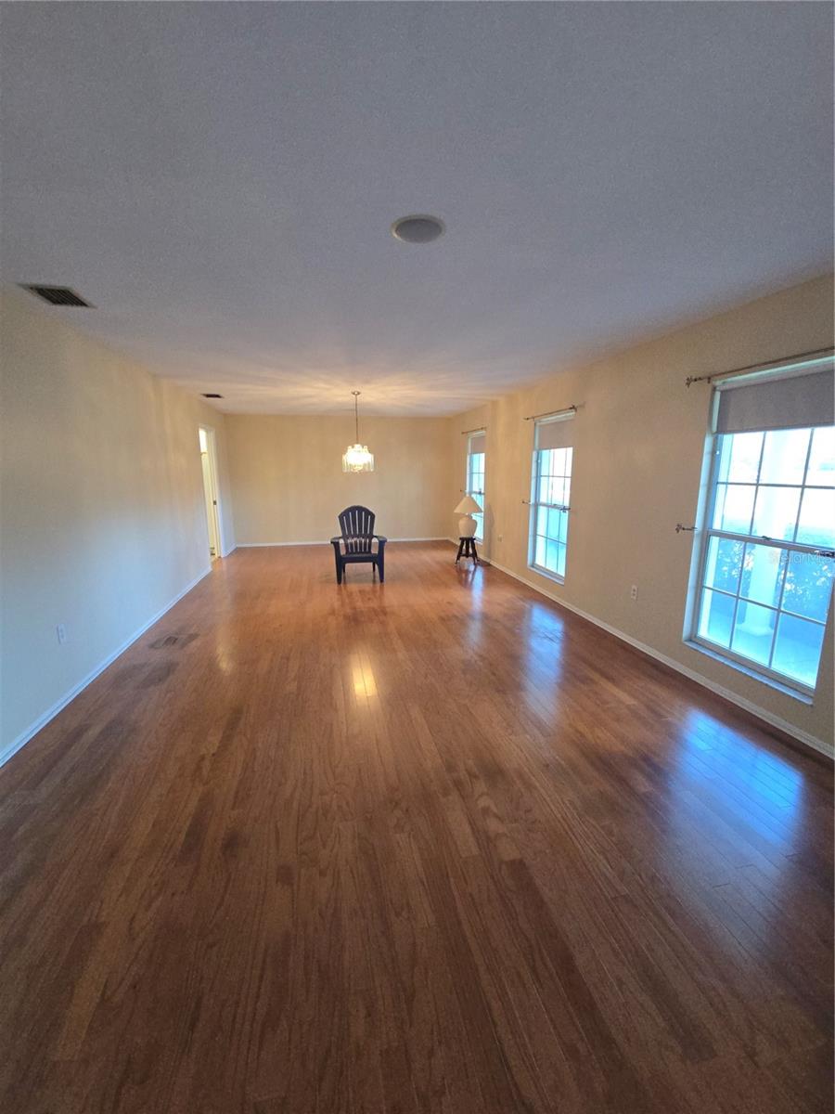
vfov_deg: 106.2
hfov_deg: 89.9
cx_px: 418
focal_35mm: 13
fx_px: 418
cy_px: 557
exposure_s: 1/60
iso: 200
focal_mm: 2.2
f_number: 2.2
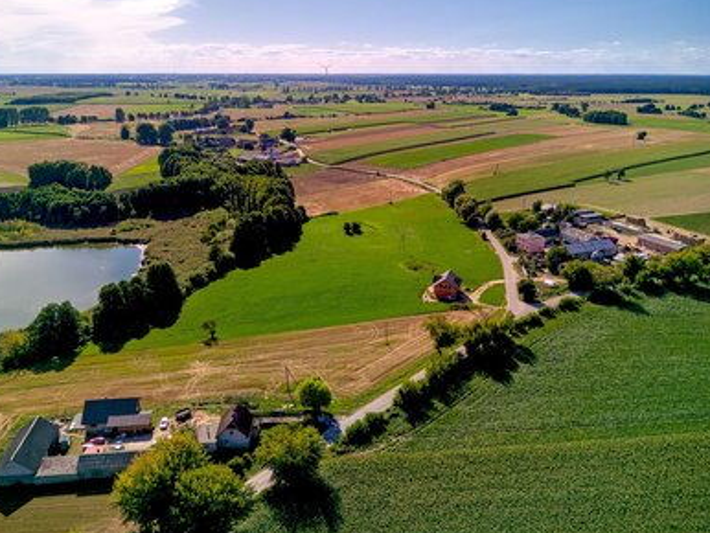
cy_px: 239
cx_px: 329
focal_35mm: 28
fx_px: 575
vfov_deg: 49.7
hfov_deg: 63.3
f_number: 1.7
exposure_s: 1/3200
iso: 120
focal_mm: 6.72
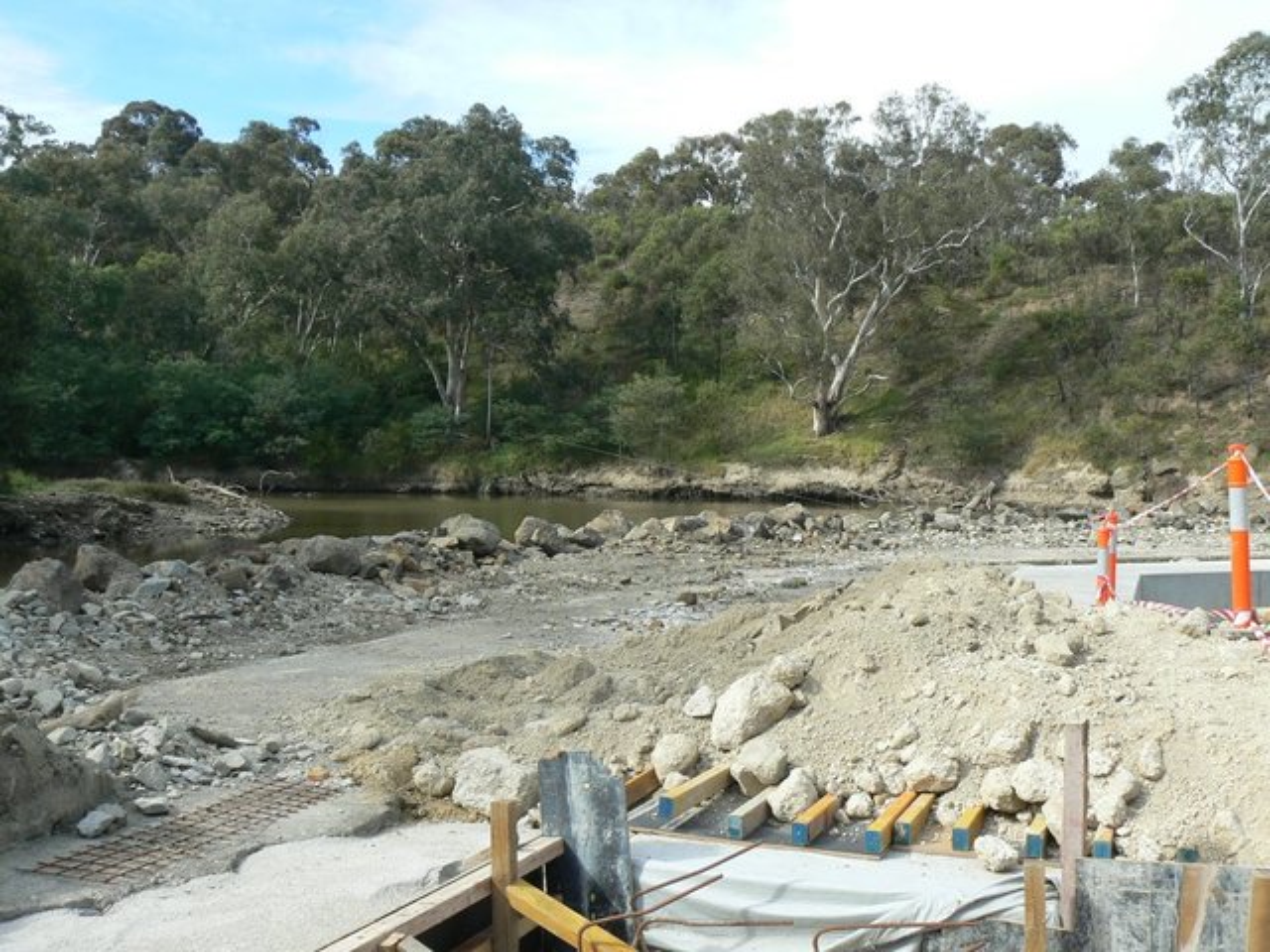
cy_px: 476
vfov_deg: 39.7
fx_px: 1321
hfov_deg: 51.4
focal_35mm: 36
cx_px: 635
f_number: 5.6
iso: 80
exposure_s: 1/320
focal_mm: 6
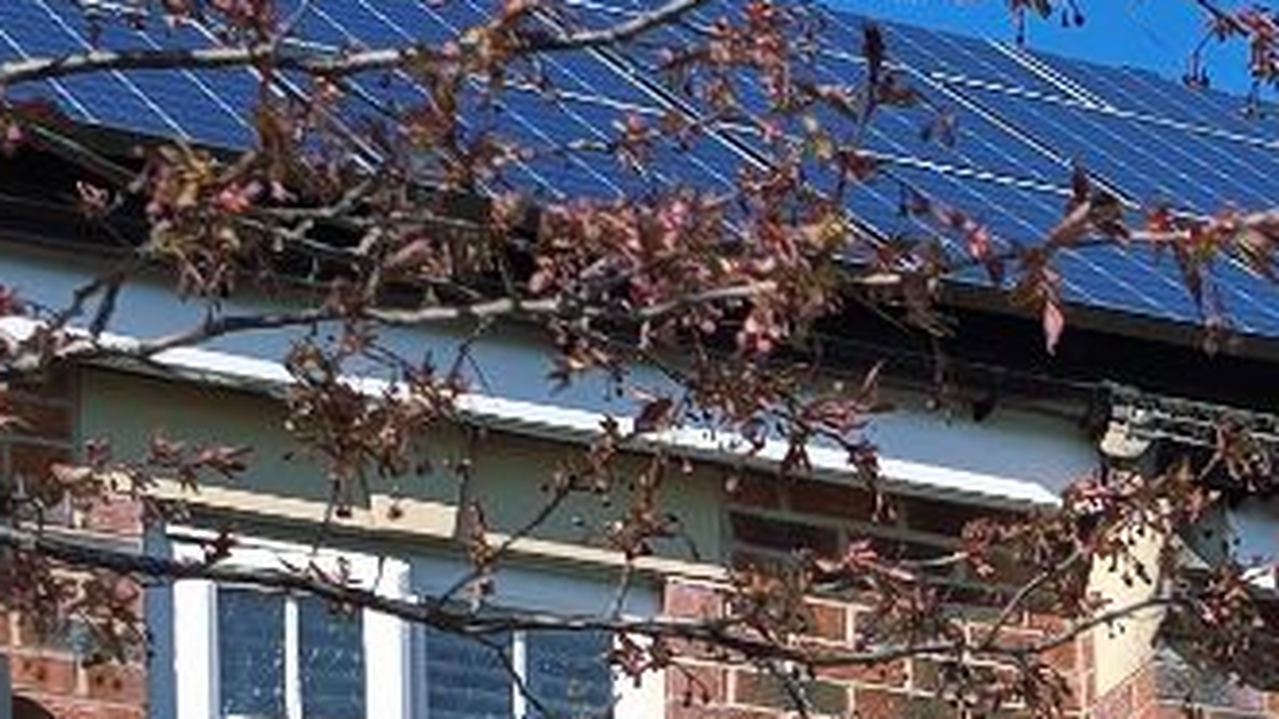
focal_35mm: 155
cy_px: 1944
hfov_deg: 12.7
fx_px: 5255
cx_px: 2237
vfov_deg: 7.2
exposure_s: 1/902
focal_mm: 6.3
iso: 12
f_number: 1.7
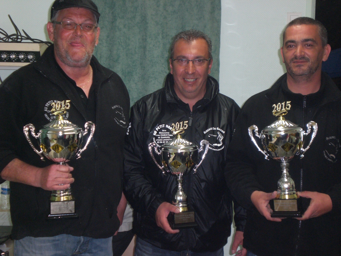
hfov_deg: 30.7
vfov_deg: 23.3
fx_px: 621
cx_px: 170
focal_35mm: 63
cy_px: 128
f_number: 4
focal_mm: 10.4
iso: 200
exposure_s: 1/60
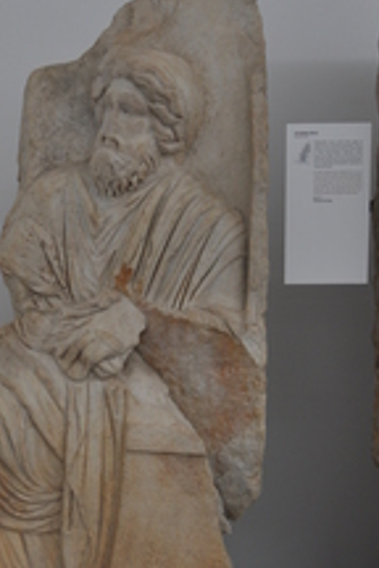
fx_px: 884
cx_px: 76
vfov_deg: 35.4
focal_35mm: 56
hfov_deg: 23.8
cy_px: 364
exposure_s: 1/50
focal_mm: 20
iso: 400
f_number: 3.5
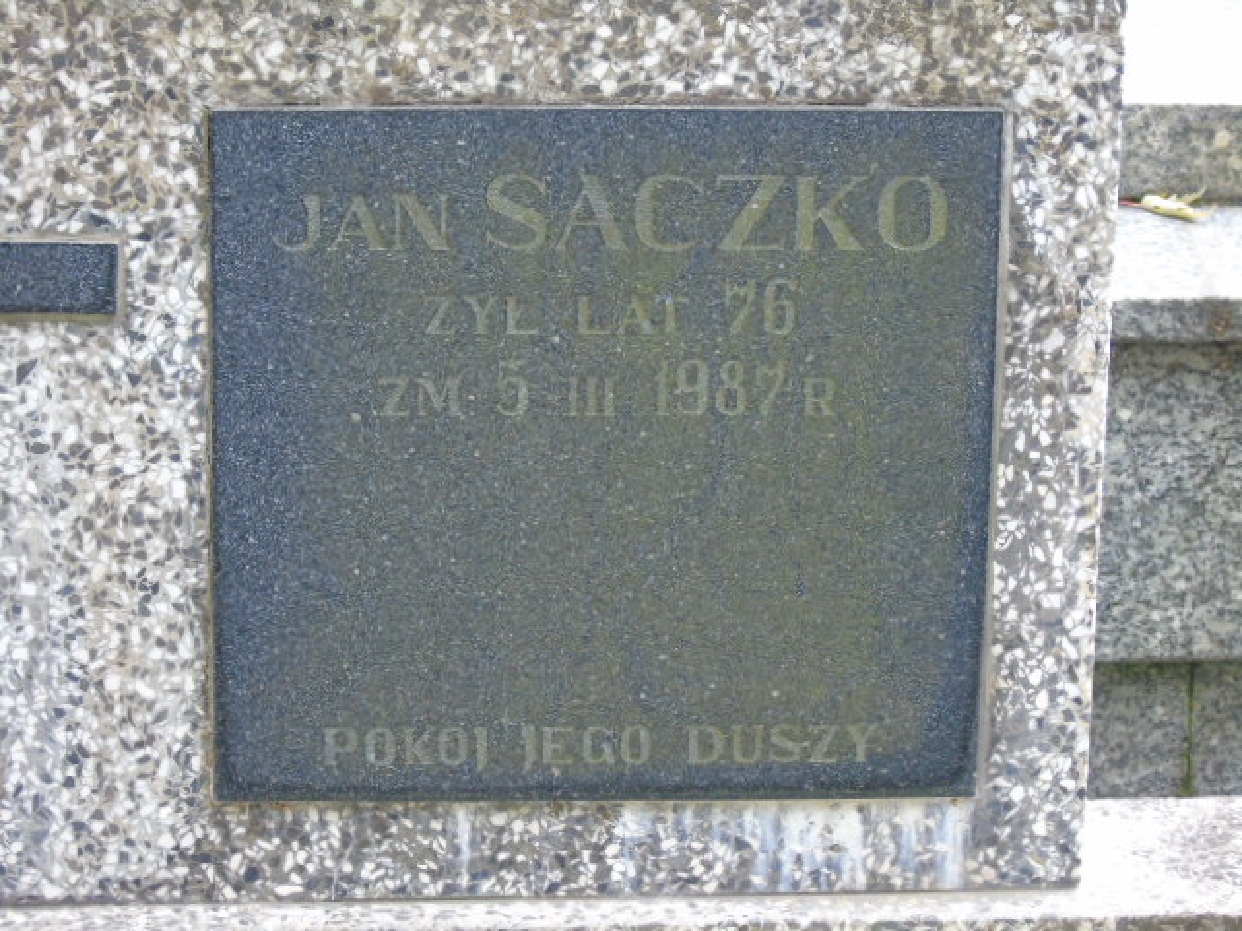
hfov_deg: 13.9
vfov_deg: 10.4
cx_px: 621
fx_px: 5095
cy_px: 466
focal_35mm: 142
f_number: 4.7
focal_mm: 25
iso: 500
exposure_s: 1/60
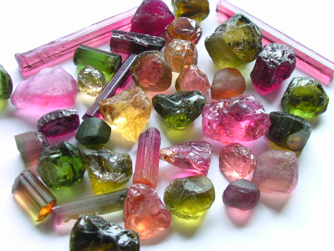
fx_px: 618
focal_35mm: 64
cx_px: 167
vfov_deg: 22.9
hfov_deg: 30.3
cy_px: 126
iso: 100
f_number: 3.5
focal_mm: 9.7
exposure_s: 1/32
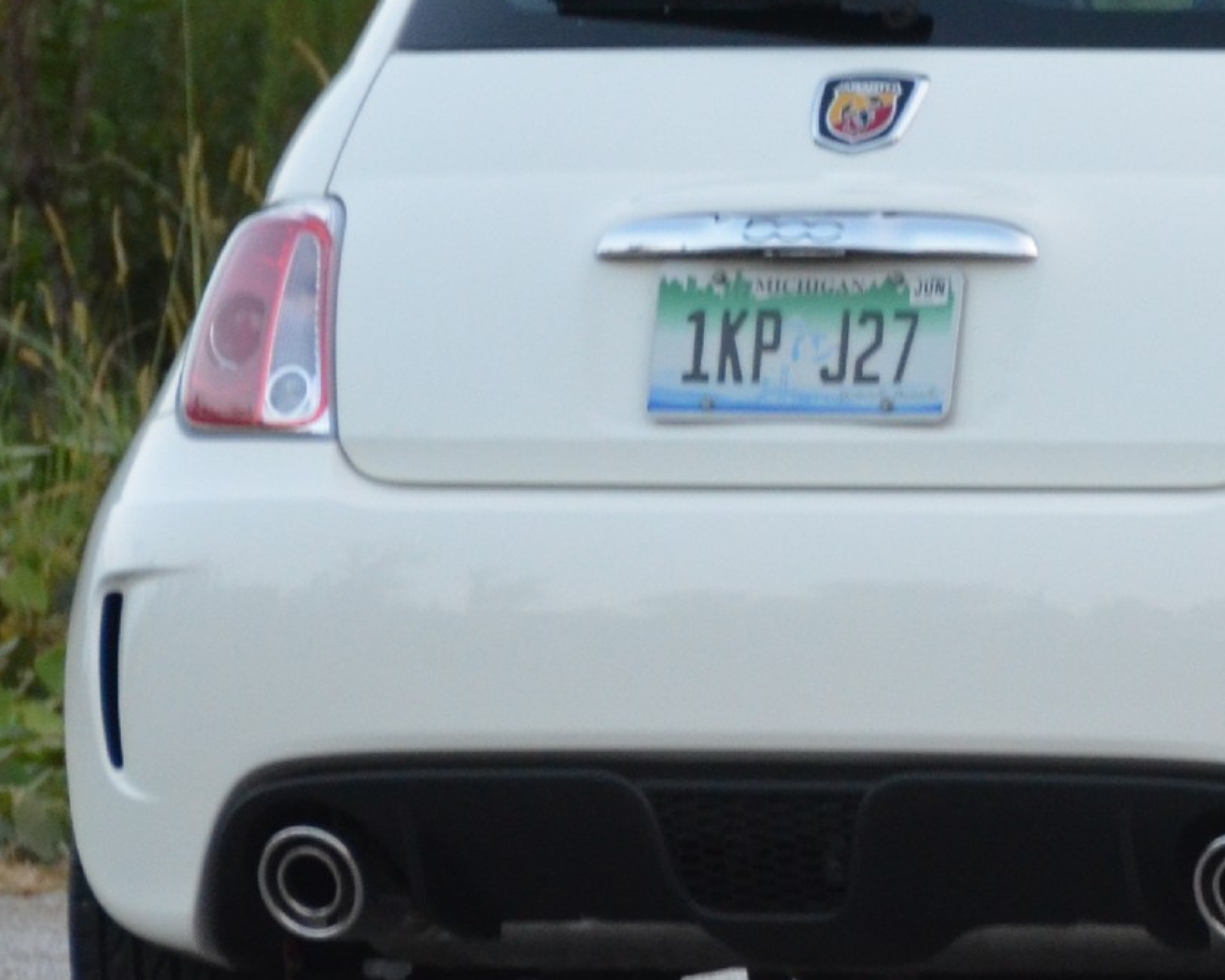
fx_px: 26022
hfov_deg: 2.7
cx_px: 1468
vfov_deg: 2.2
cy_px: 304
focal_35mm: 718
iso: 1600
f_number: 5.6
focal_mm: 170
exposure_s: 1/200
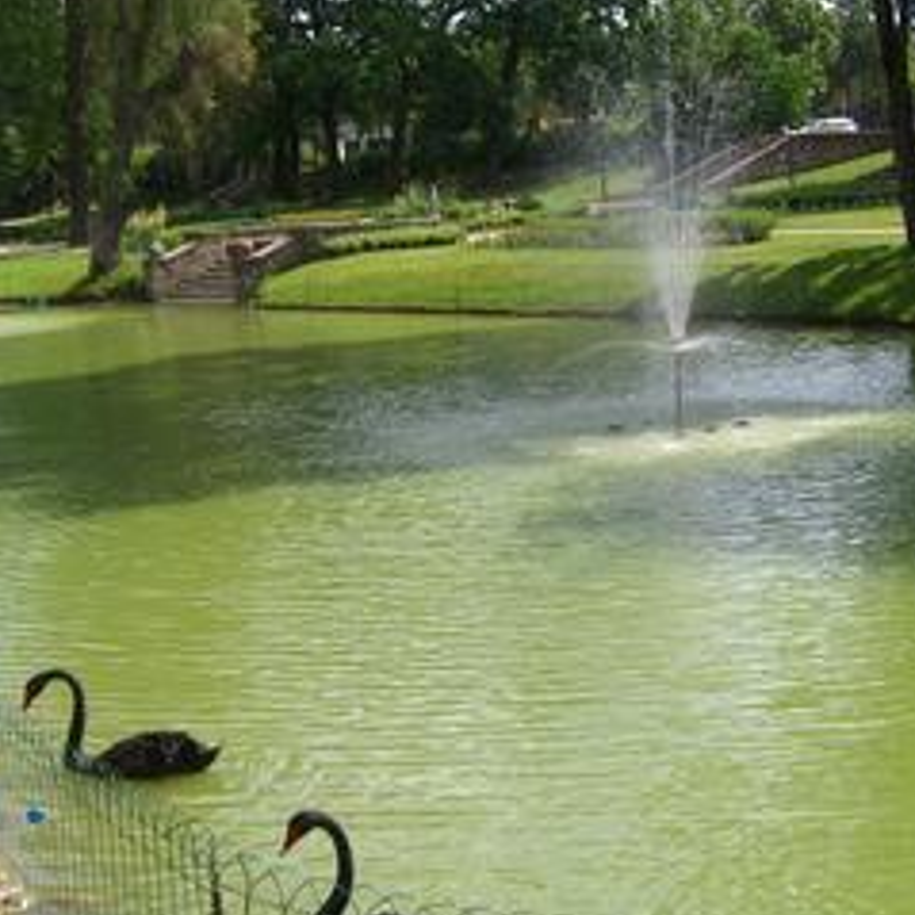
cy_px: 509
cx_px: 465
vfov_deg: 29.5
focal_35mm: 58
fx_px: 1735
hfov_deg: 29.6
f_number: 4
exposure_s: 1/500
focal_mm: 7.9
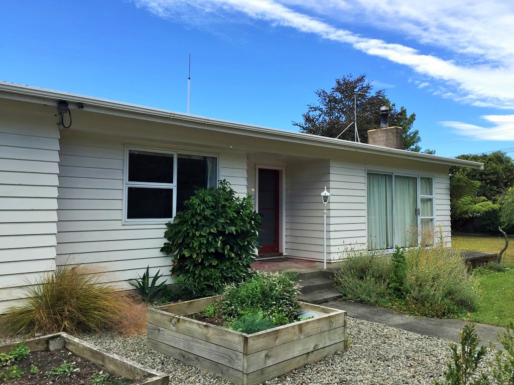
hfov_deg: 61.7
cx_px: 257
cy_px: 192
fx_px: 431
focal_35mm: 29
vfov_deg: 48.2
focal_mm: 4.15
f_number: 2.2
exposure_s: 1/1163
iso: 32
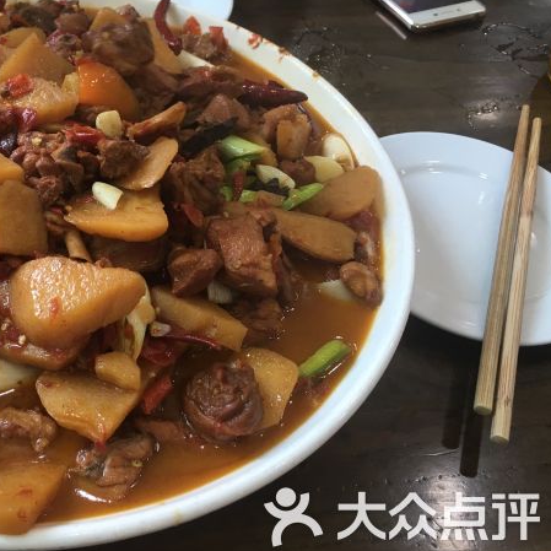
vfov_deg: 41.8
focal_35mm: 40
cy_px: 258
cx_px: 142
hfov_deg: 40.7
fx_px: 720
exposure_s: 1/33
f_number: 2.2
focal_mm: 4.15
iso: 40
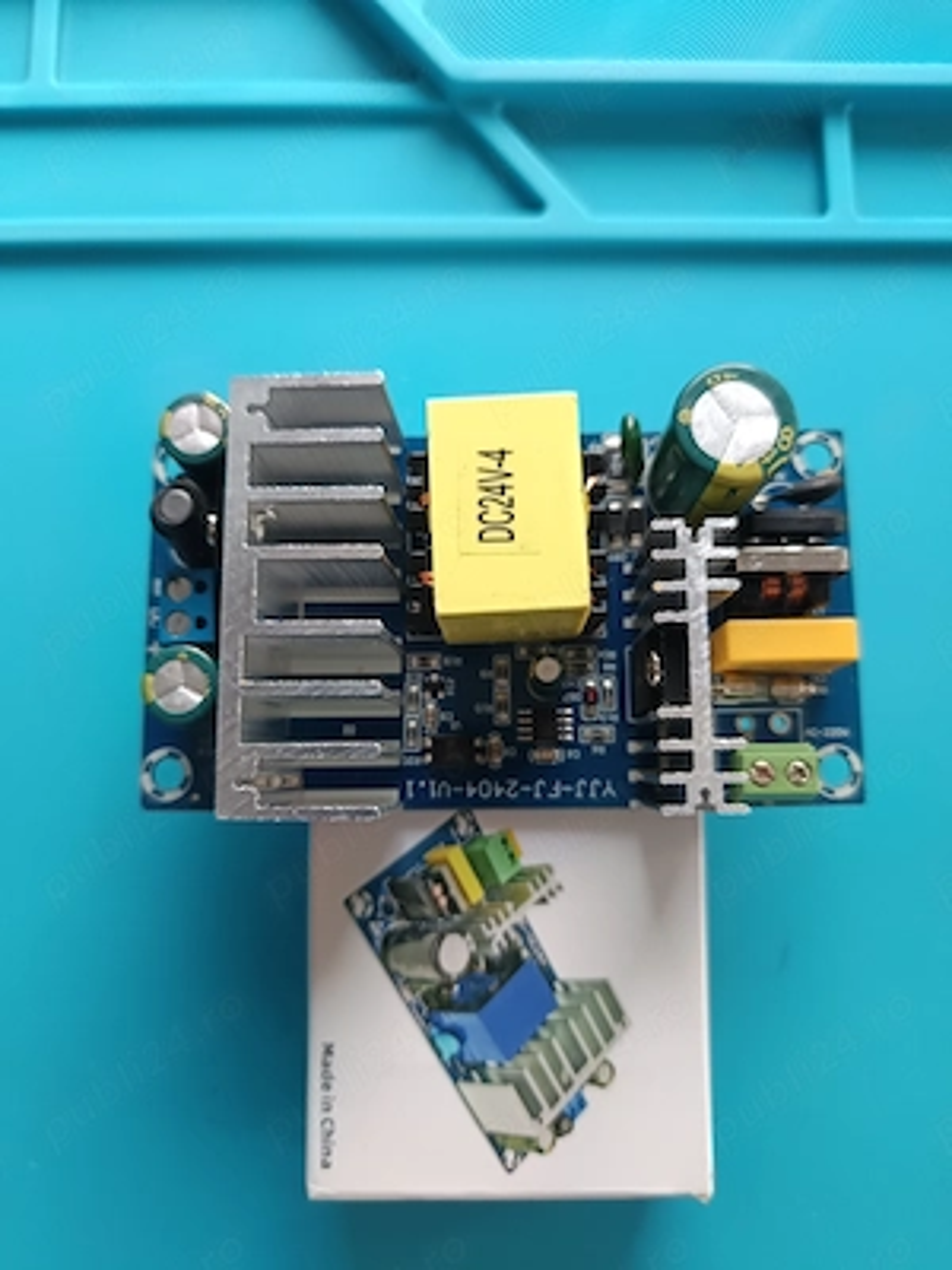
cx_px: 476
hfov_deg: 56.8
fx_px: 880
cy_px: 635
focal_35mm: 24
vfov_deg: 71.6
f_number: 1.7
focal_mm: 5.31
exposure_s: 1/50
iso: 296
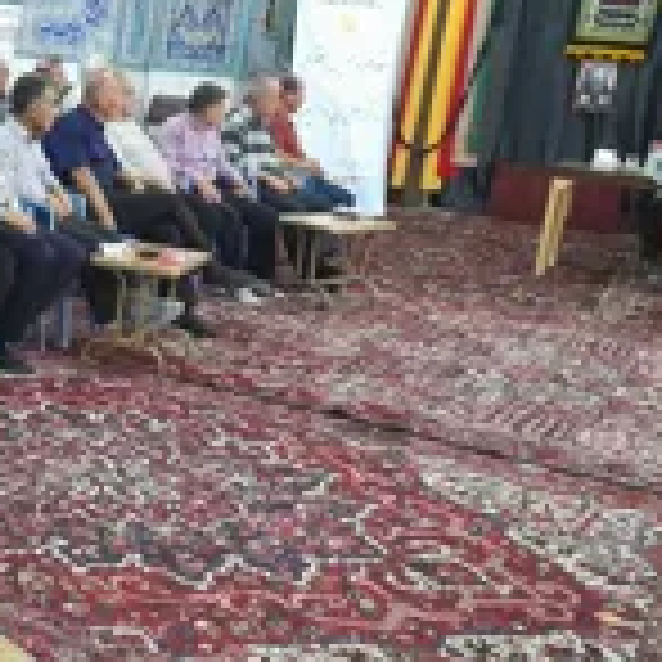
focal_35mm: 60
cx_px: -140
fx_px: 1298
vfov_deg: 28.6
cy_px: 293
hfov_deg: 25.6
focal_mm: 4.6
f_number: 2
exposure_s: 1/33
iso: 320
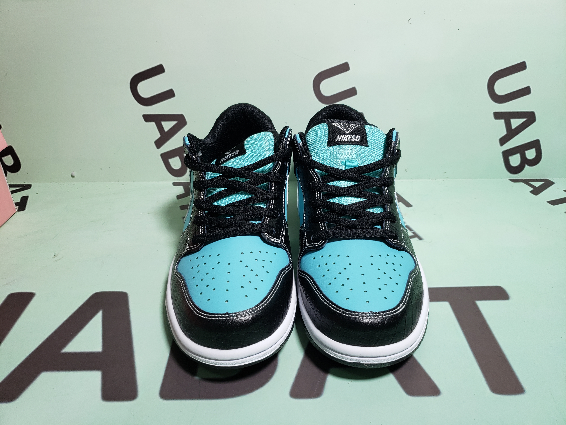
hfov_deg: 67.3
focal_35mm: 26
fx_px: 425
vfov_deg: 53.1
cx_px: 283
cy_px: 212
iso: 50
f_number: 1.5
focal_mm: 4.3
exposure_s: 1/276
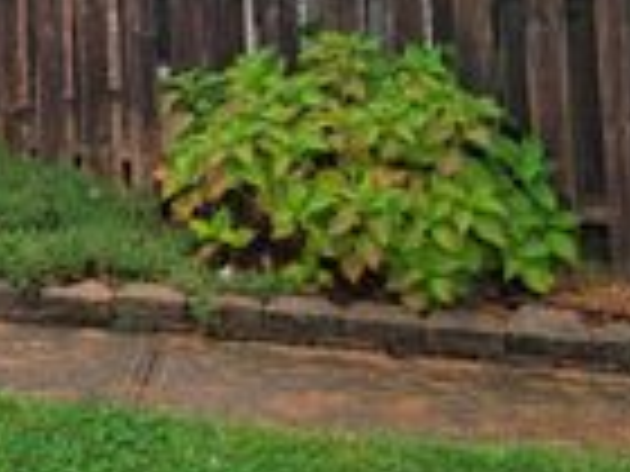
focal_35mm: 93
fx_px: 1693
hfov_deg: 20.0
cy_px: -276
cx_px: -90
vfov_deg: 14.6
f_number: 1.8
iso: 40
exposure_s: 1/686
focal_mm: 5.4
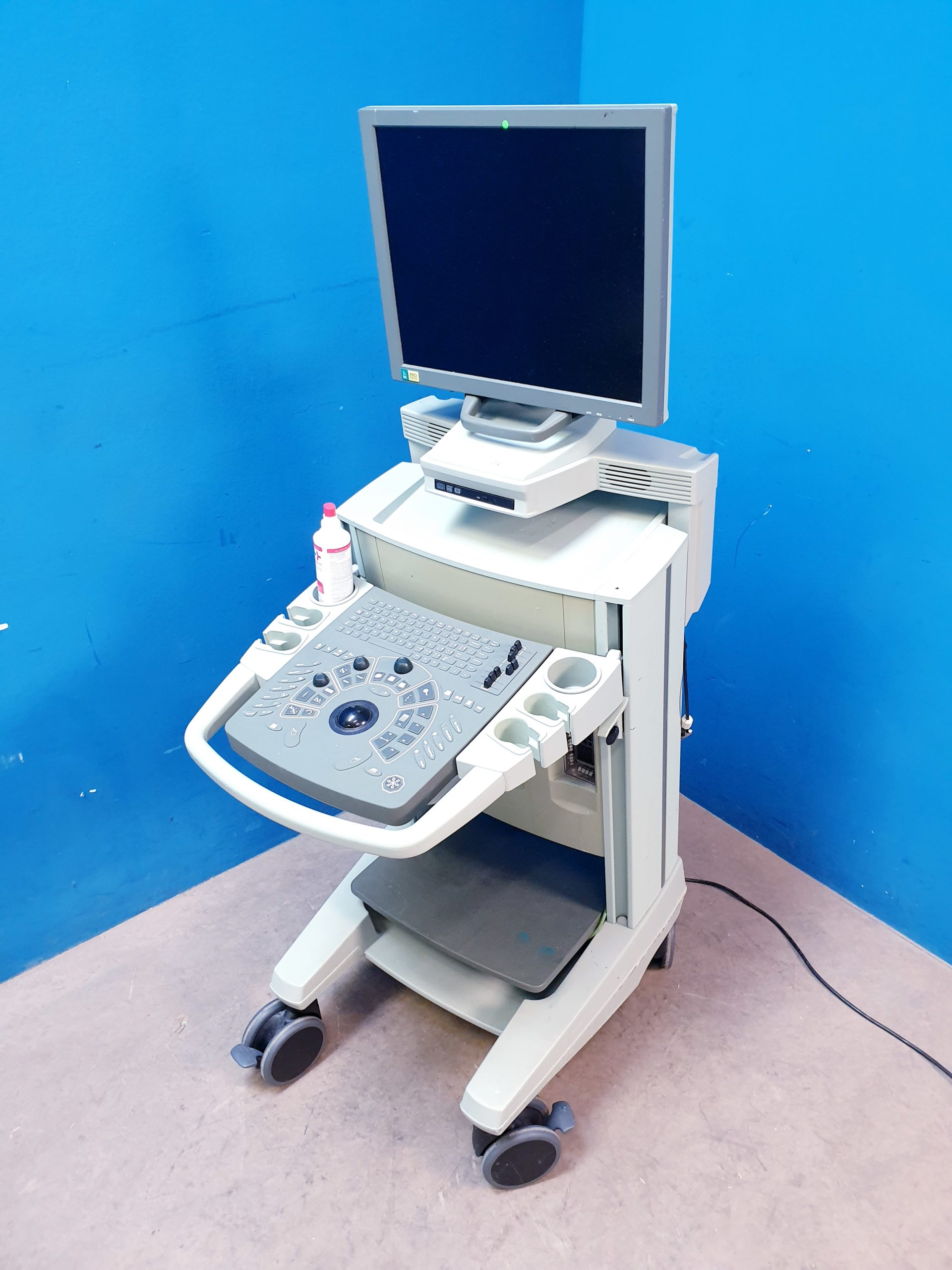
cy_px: 635
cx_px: 476
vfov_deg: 67.3
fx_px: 953
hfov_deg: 53.1
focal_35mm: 26
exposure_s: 1/33
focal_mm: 4.3
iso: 320
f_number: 2.4
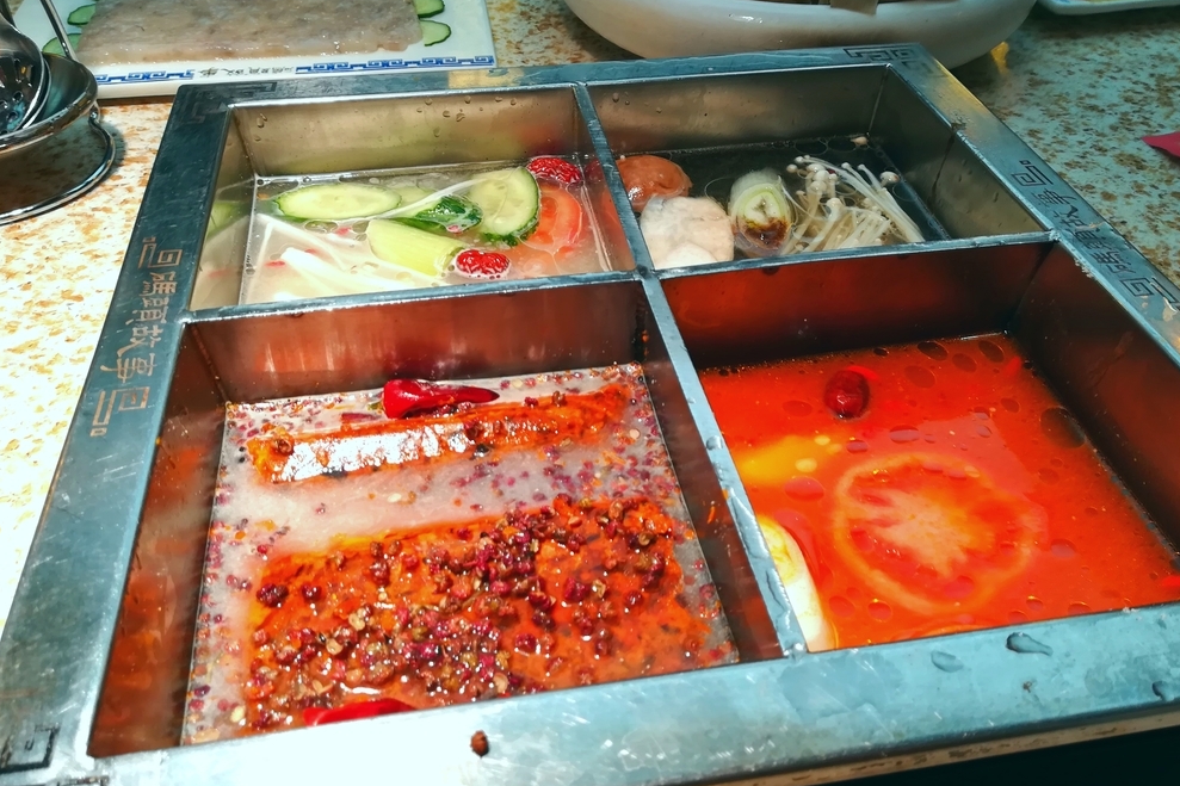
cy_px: 392
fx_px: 918
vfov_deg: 46.4
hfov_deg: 65.5
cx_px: 573
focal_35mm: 28
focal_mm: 3.83
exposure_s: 1/33.3
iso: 64
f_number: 2.2
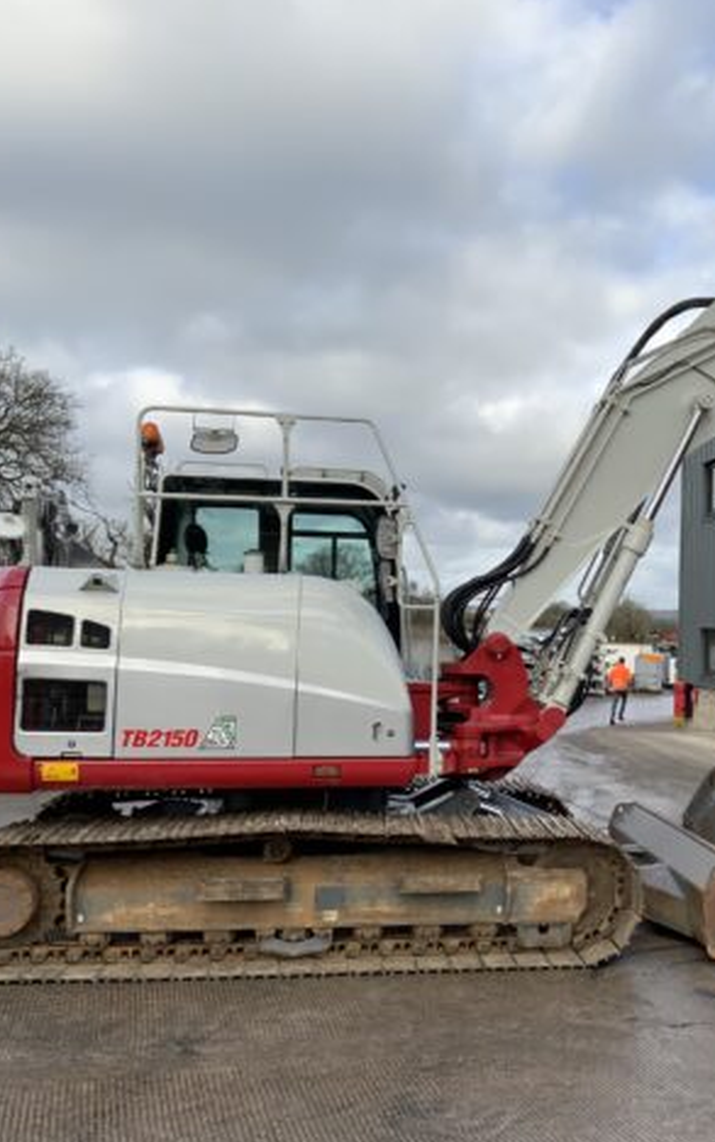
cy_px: 571
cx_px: 595
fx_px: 1308
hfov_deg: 29.7
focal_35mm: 42
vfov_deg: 47.2
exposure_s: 1/1015
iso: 16
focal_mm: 3
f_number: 1.8
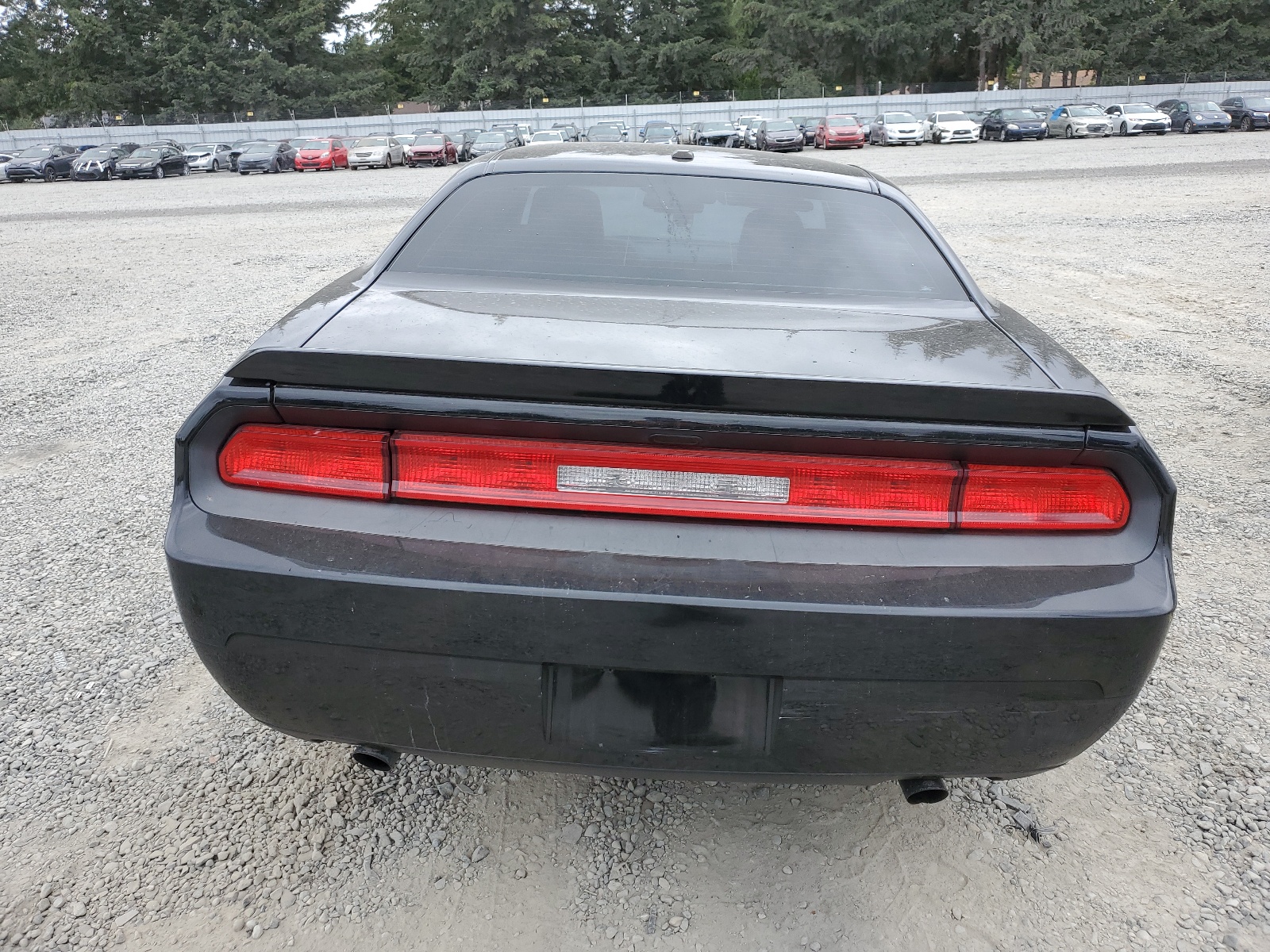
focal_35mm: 26
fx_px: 954
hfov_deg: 67.3
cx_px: 635
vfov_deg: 53.1
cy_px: 476
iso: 50
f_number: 1.5
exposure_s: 1/909
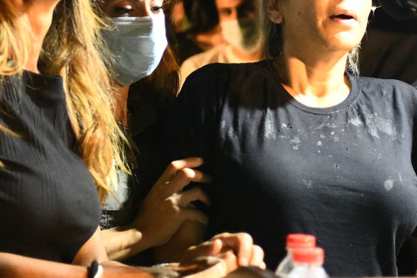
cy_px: 151
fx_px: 1691
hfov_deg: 14.0
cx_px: 359
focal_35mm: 146
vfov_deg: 9.4
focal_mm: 55
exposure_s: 1/250
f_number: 2.8
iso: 12800
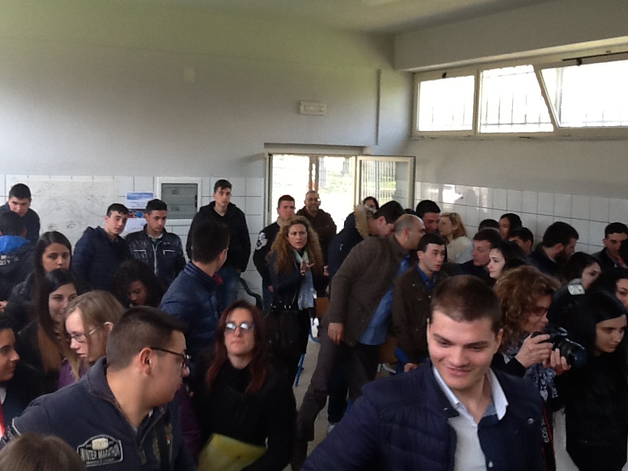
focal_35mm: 44
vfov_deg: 32.9
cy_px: 236
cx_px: 314
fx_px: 798
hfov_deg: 42.9
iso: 50
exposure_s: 1/60
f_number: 2.4
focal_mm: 2.03
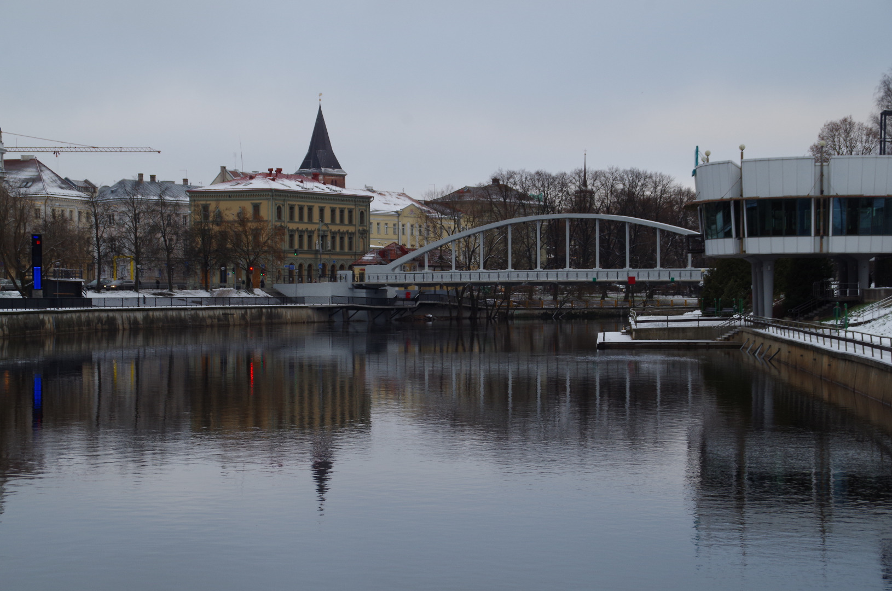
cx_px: 446
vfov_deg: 16.6
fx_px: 2028
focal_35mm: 82
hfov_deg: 24.8
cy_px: 296
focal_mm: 55
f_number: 8
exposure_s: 1/100
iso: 250
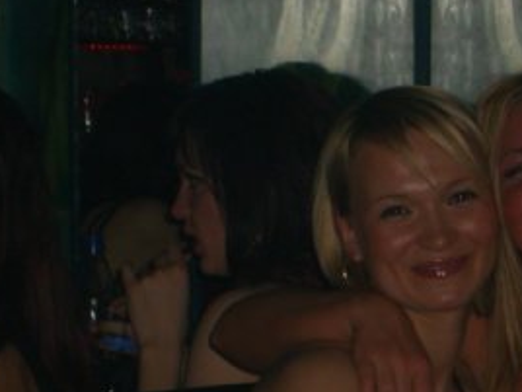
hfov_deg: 7.7
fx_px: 3845
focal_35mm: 255
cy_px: 291
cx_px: 466
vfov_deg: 5.8
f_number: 5.1
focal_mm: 23.7
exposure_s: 1/60
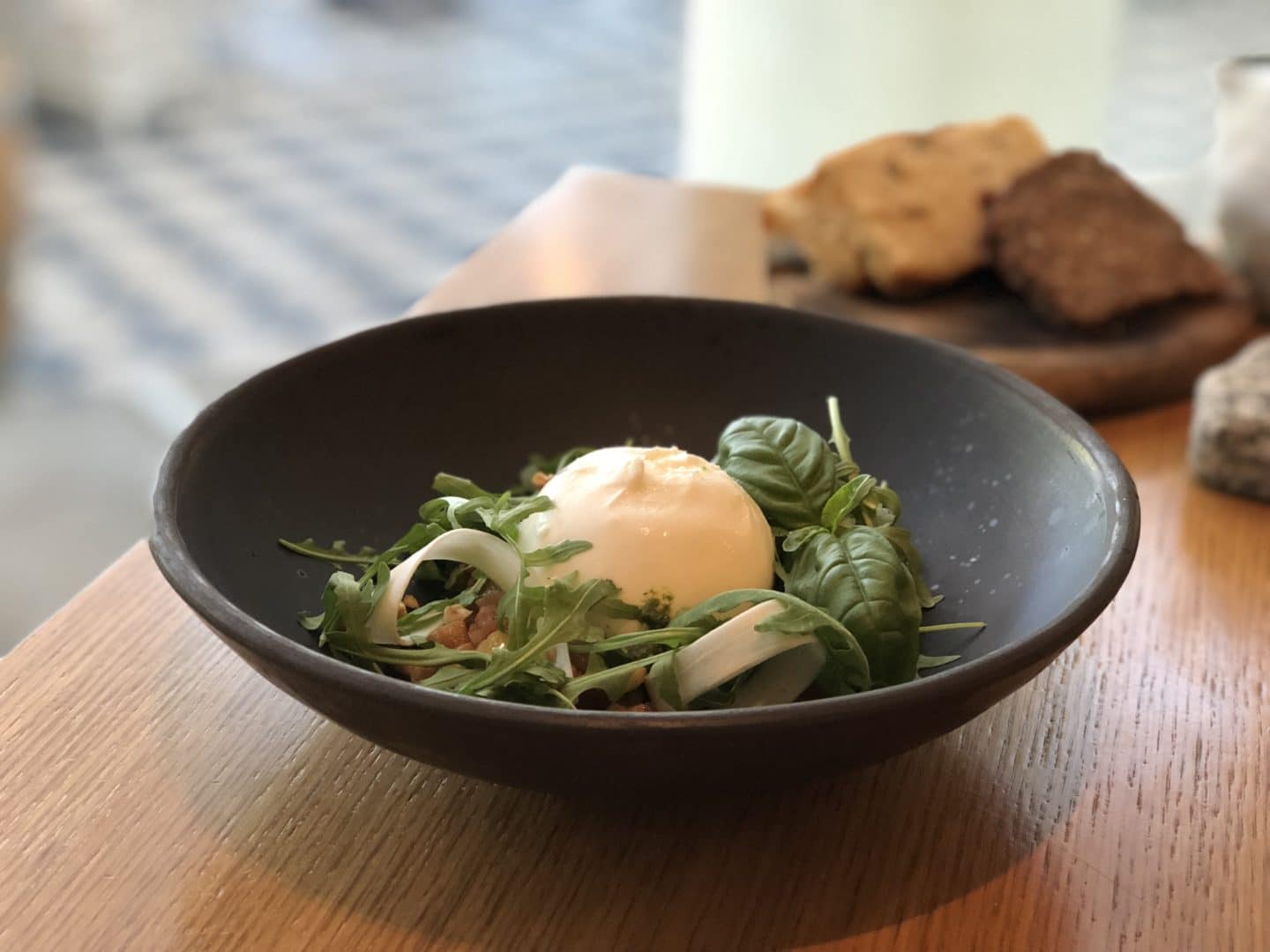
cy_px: 476
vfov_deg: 25.7
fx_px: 2091
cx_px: 635
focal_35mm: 57
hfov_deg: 33.8
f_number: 2.8
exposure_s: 1/50
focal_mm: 6.6
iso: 400
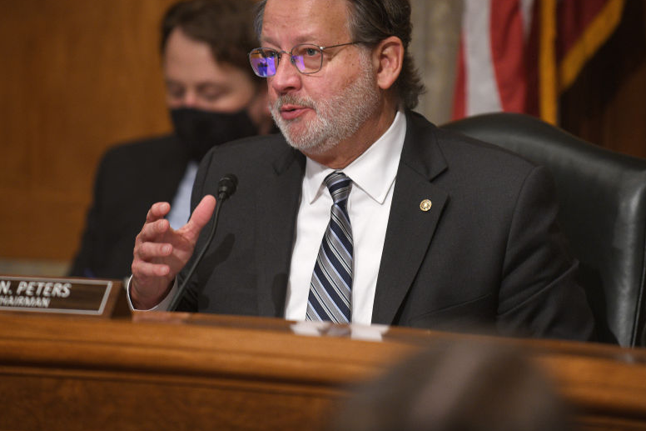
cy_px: 152
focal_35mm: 264
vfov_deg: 5.2
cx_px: 312
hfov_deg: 7.8
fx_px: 4736
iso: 1000
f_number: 2.8
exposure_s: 1/250
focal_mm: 200
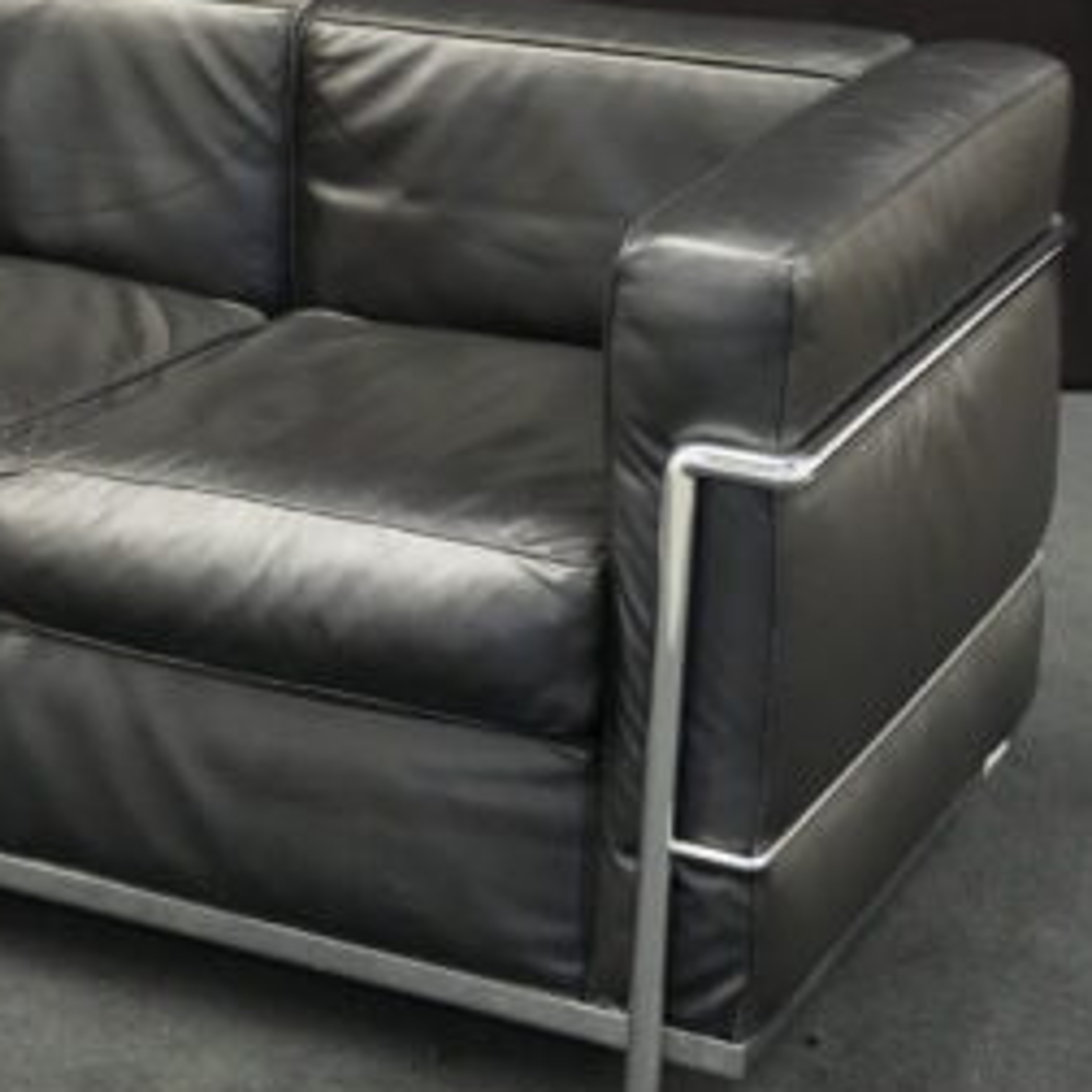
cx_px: 221
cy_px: 455
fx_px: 3105
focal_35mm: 87
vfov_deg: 19.9
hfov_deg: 19.7
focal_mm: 43
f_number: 4
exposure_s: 1/100
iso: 12800
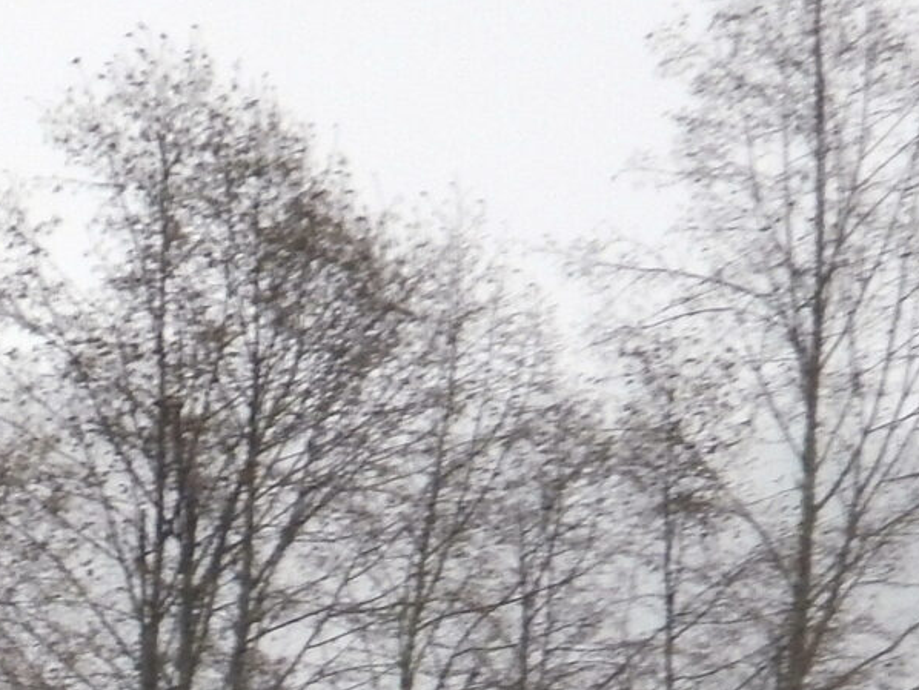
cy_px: 1471
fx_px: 15909
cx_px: -784
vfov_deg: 2.5
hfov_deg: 3.3
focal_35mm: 599
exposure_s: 1/80
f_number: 4.8
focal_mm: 25
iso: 125
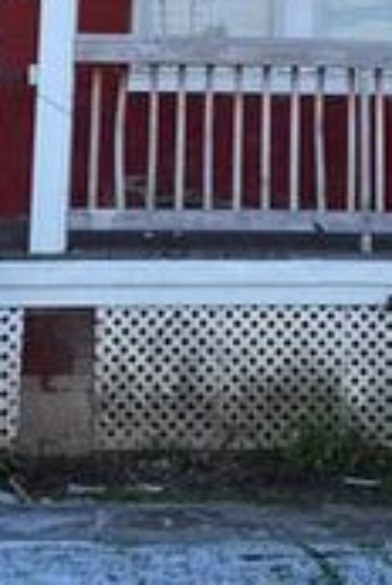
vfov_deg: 19.0
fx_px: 1562
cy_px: -249
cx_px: 335
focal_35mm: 96
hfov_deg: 14.2
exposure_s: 1/1653
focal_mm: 6.76
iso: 100
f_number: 1.78
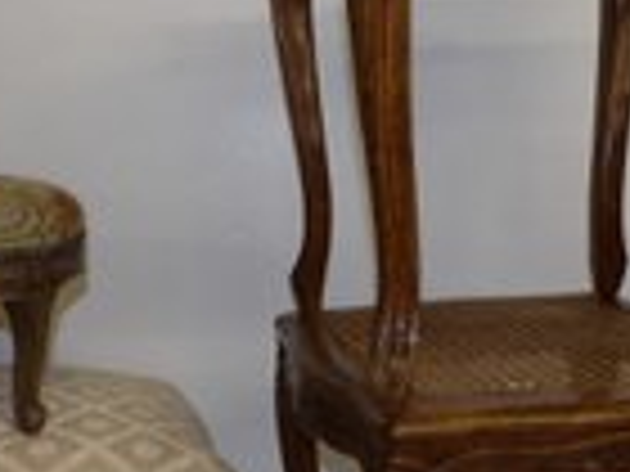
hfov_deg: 32.7
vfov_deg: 24.4
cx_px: 344
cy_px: 384
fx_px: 1074
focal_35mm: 59
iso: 200
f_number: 2.8
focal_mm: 4.3
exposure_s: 1/60
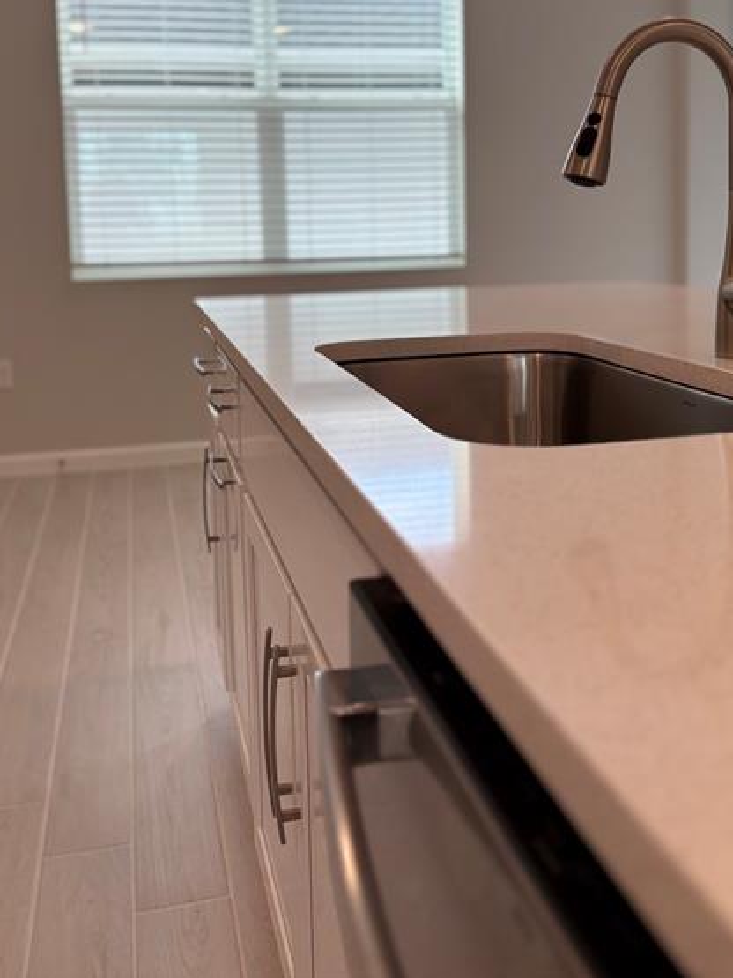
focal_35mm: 36
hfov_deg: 39.6
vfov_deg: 50.2
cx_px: 381
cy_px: 308
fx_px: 1017
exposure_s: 1/120
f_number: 1.6
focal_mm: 5.96
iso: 40
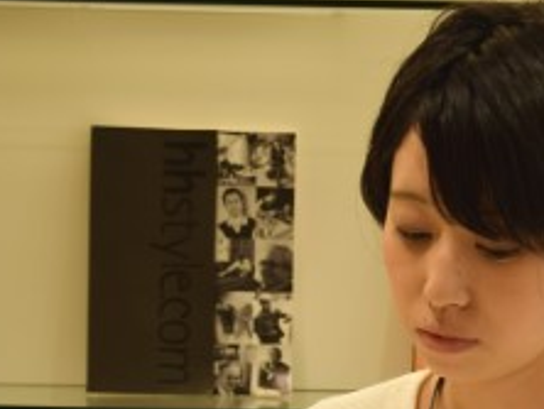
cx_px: 399
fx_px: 2092
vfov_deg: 11.0
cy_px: 451
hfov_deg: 14.8
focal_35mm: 133
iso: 100
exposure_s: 1/15
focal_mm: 32
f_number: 4
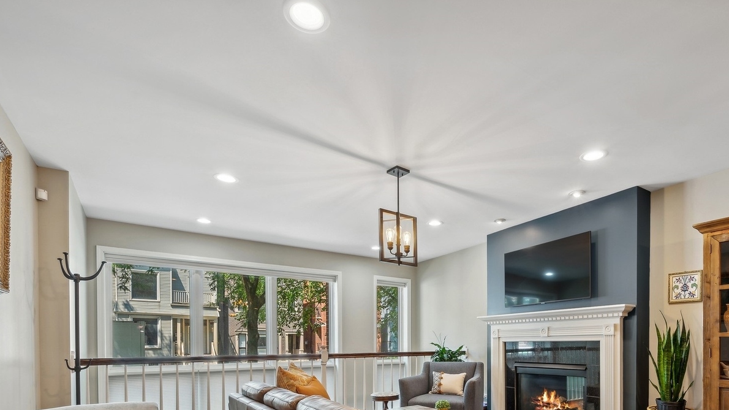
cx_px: 421
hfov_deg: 86.0
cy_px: 314
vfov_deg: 53.0
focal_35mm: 20
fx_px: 387
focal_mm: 14
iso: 100
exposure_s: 1/4
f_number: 9
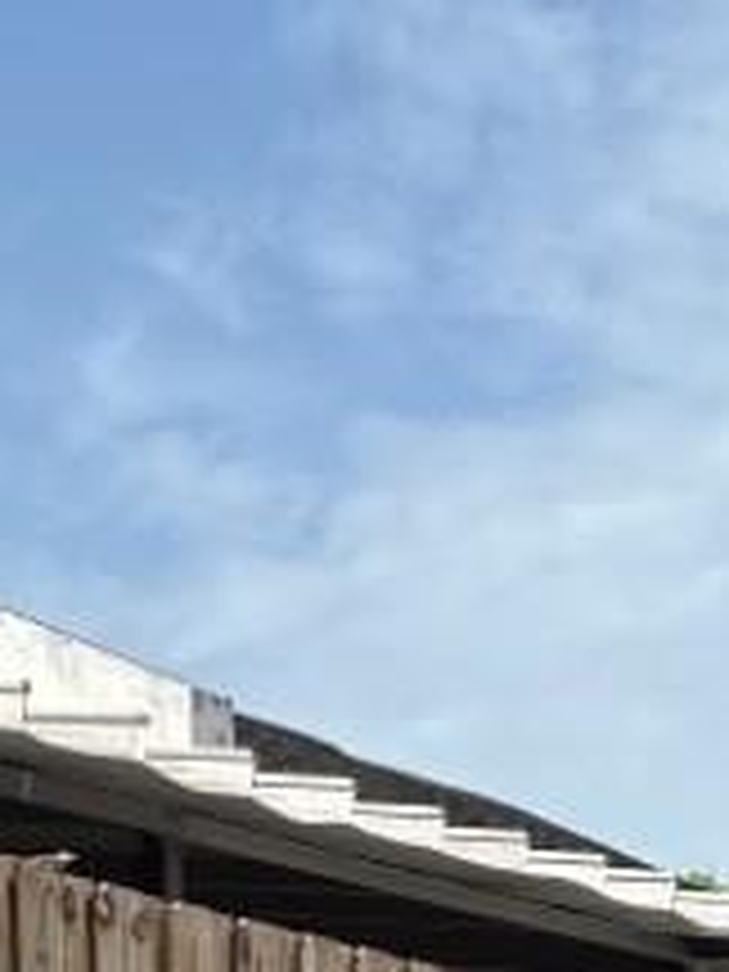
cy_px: 1728
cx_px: 900
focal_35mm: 114
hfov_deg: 12.6
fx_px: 3201
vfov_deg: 15.1
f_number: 1.78
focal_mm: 6.86
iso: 80
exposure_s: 1/2732
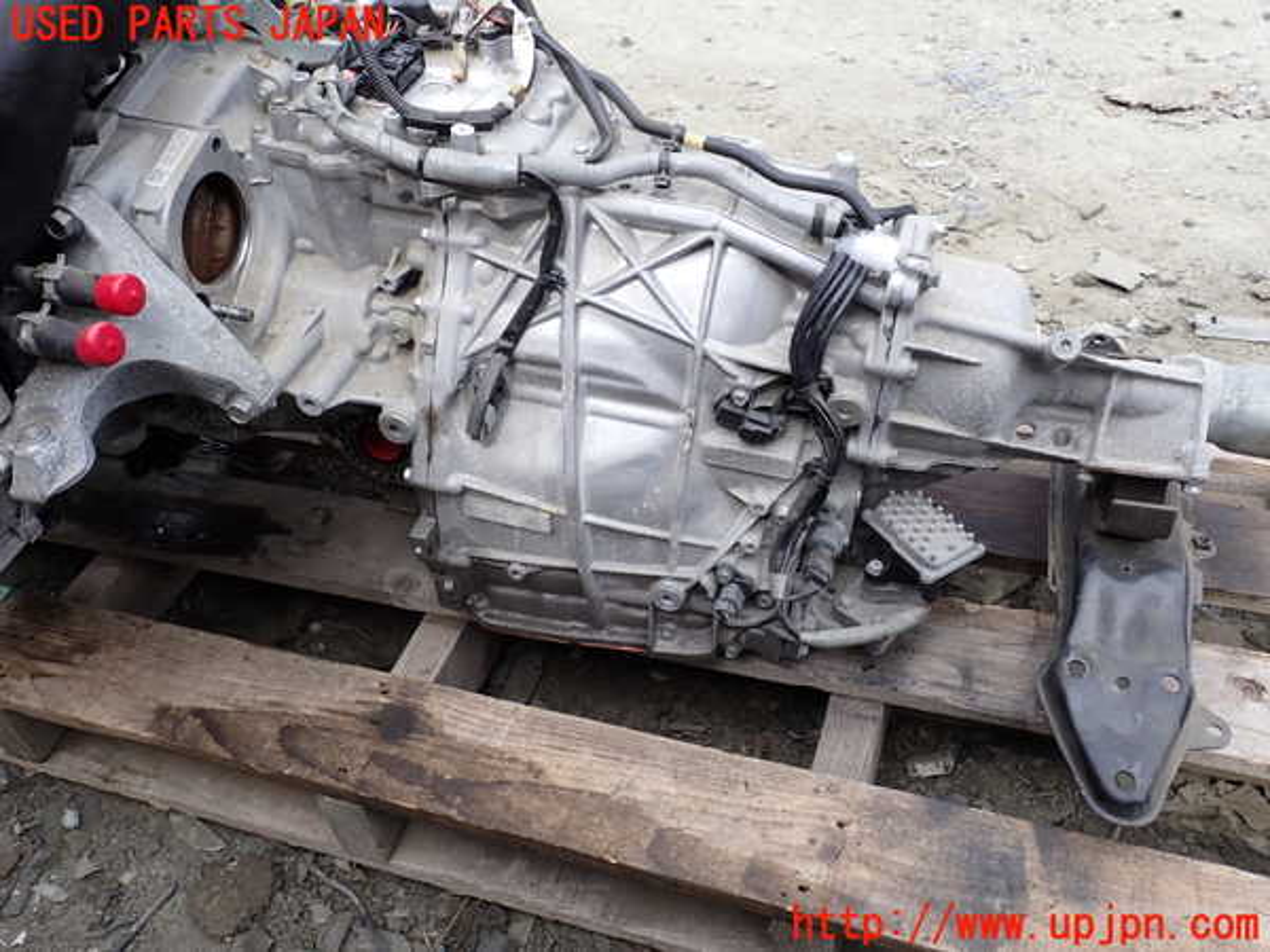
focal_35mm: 30
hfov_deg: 60.0
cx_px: 635
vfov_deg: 46.8
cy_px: 476
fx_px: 1101
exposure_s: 1/320
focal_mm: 5.4
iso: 100
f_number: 3.2
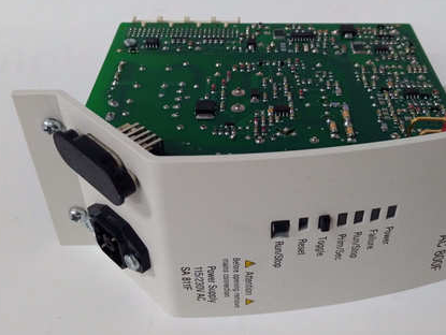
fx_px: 503
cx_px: 272
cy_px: 143
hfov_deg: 47.5
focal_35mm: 39
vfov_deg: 36.8
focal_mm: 3.79
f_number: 2
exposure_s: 1/33
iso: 373
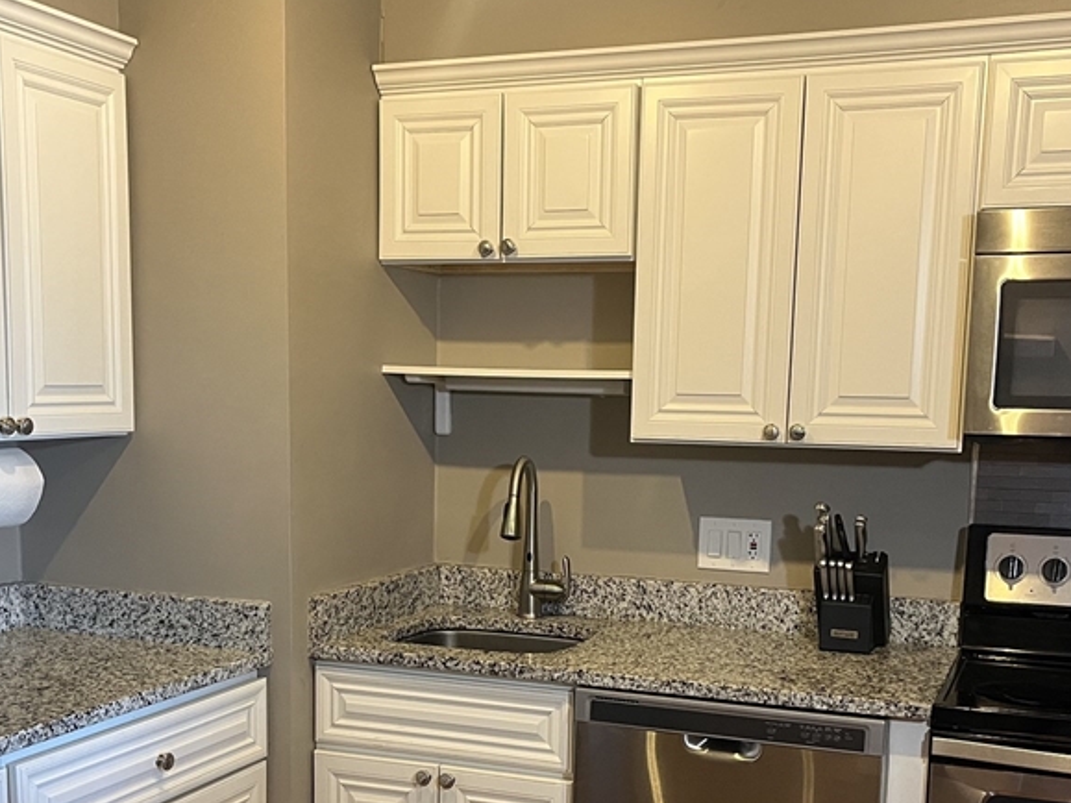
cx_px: 507
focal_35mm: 46
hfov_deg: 41.2
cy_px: 598
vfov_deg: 31.0
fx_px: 1423
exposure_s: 1/60
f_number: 1.6
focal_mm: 5.1
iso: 200
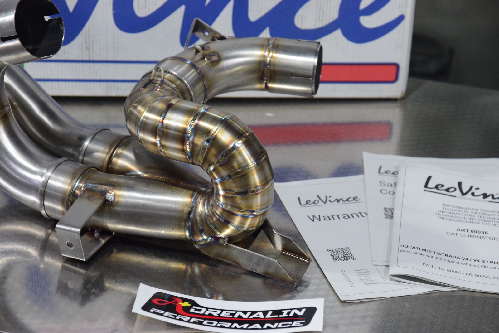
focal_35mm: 105
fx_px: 1456
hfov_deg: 19.4
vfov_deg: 13.1
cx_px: 250
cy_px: 166
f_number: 5.6
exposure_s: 1/25
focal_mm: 70
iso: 2000
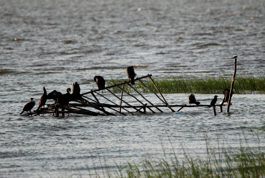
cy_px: 89
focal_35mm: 750
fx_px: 5527
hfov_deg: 2.7
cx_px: 132
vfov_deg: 1.8
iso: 200
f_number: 6.3
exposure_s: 1/640
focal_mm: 500
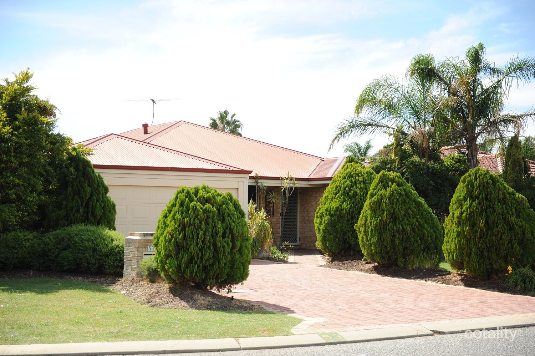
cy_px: 178
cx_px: 268
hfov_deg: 32.4
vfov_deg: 21.9
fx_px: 921
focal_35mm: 62
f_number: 3.2
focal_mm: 62
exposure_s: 1/8000
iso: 1000
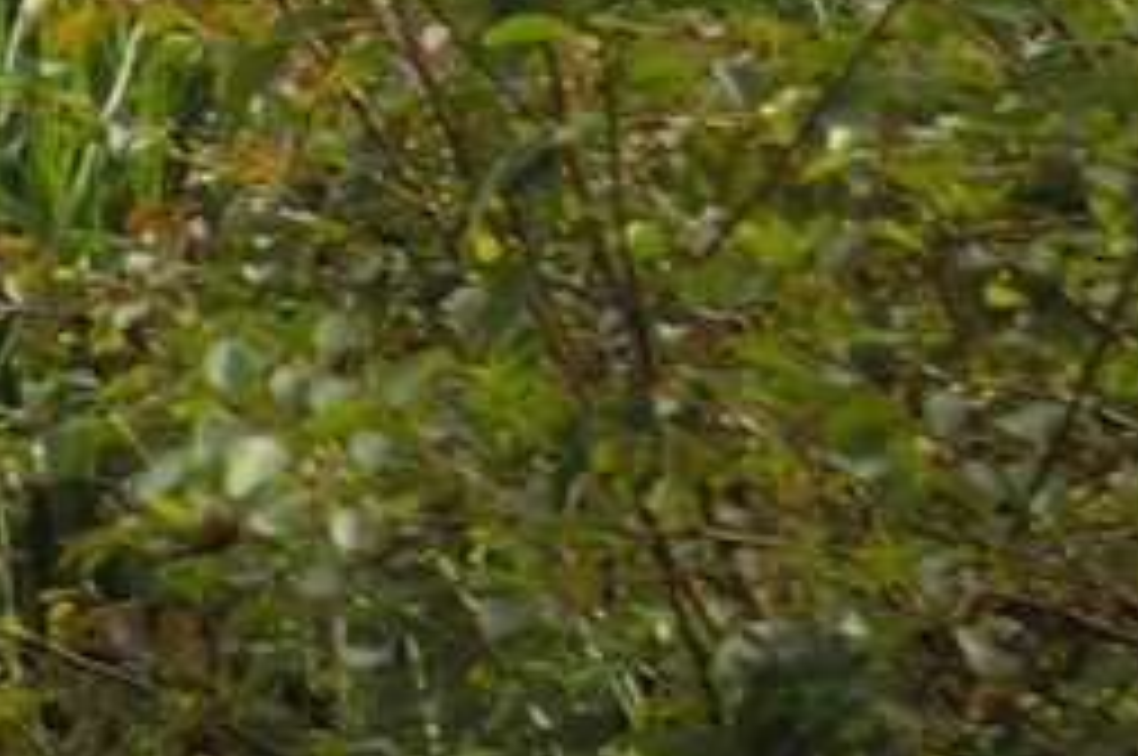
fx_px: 5399
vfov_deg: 7.9
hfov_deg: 9.5
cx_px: -2245
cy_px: -378
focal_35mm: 171
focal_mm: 18
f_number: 11
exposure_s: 1/100
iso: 100
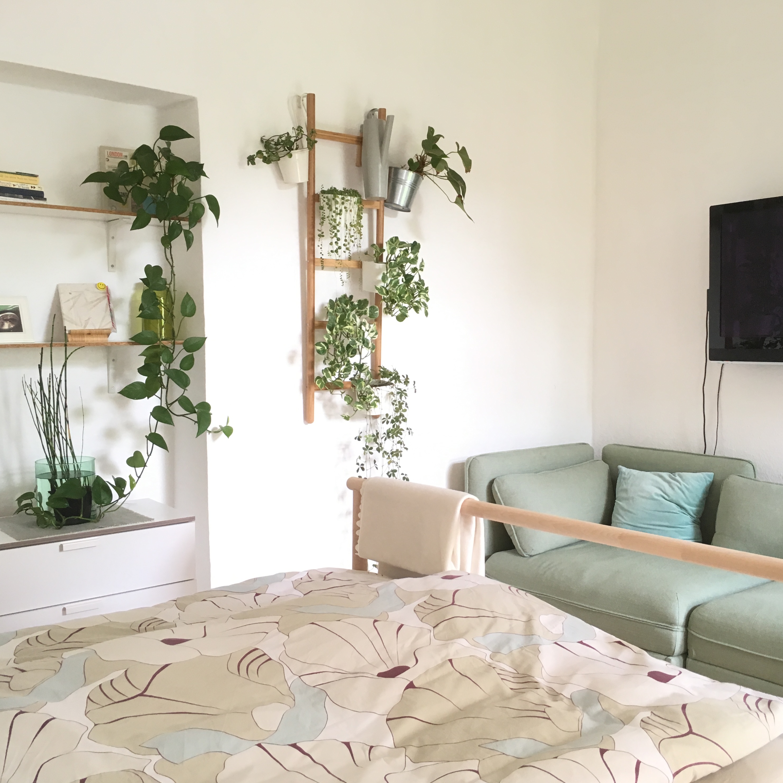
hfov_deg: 47.1
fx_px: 896
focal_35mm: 35
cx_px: 440
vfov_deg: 47.2
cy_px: 393
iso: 100
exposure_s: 1/33
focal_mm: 4.15
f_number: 2.2
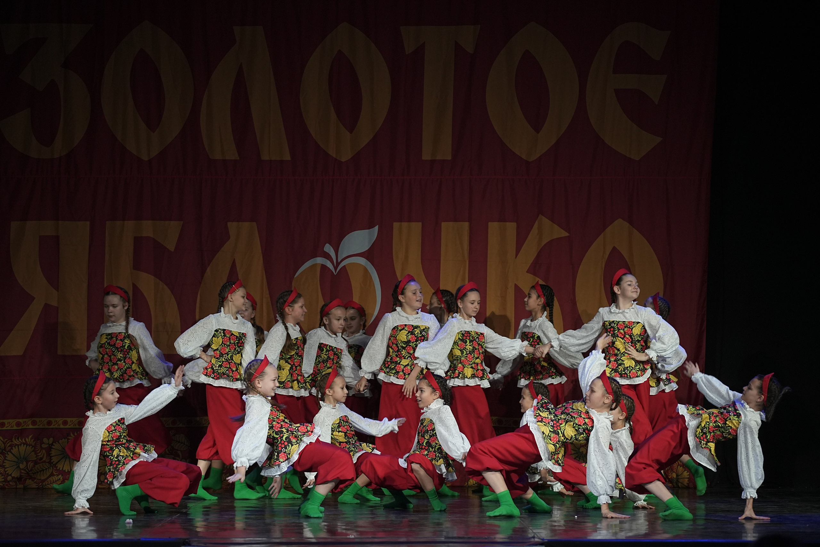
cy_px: 274
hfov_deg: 16.8
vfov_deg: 11.2
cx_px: 410
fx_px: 2779
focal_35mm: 122
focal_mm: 122
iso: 2000
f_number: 4
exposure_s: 1/400
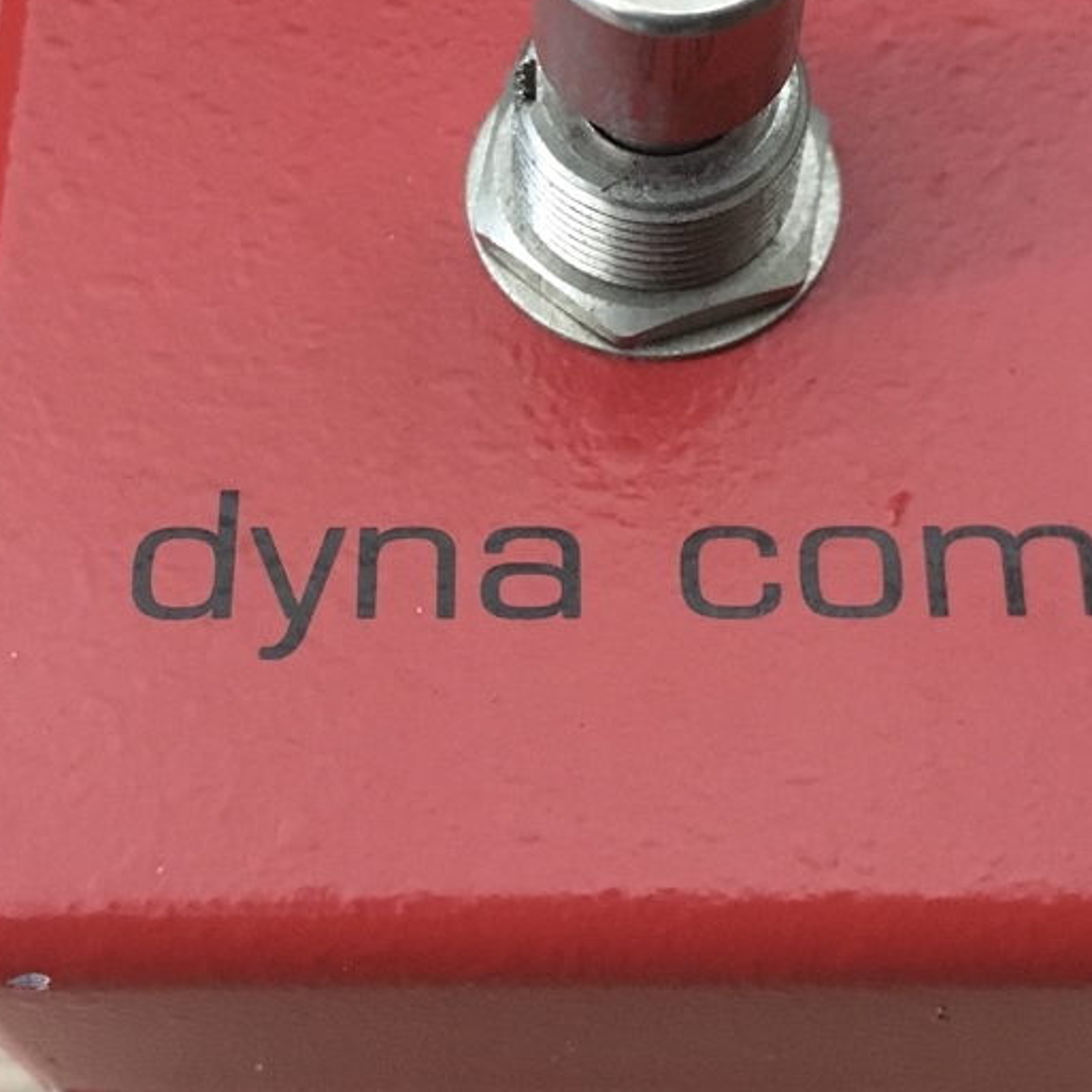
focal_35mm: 60
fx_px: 2141
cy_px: 313
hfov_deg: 28.6
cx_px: 564
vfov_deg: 28.3
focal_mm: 4.15
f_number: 2.2
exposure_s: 1/15
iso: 320
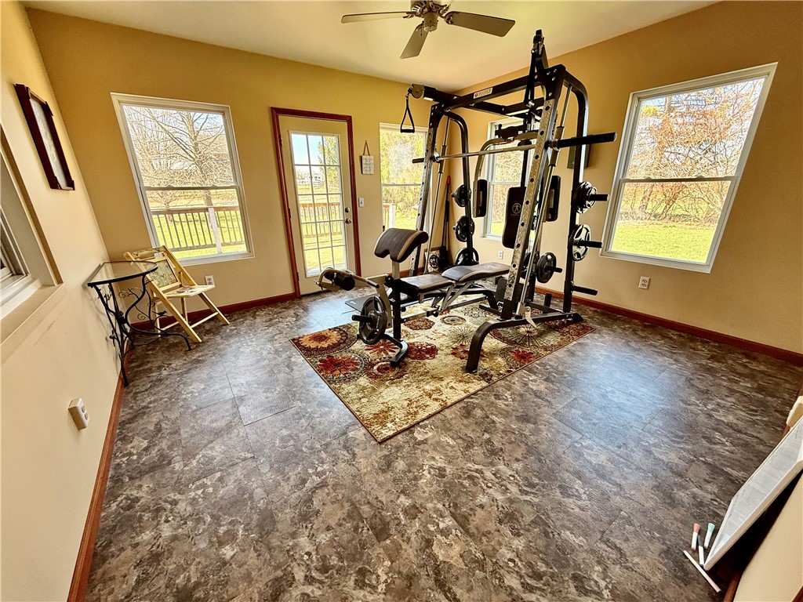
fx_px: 325
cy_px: 301
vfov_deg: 85.7
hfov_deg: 102.1
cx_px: 402
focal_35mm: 14
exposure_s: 1/104
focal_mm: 2.22
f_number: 2.2
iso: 125
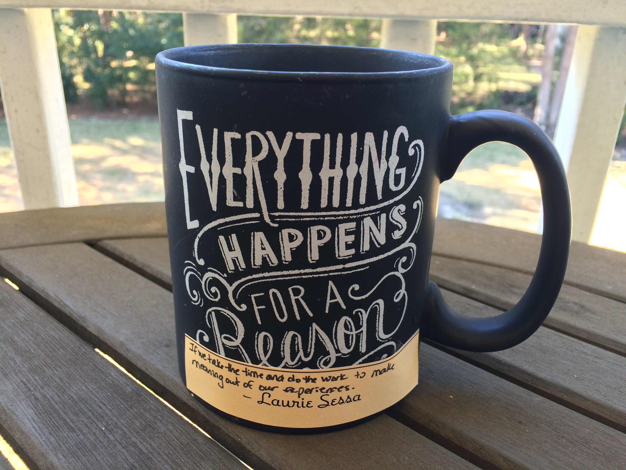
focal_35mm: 29
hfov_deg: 61.7
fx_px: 524
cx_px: 313
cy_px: 235
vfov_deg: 48.2
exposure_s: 1/60
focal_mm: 4.15
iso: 50
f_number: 2.2
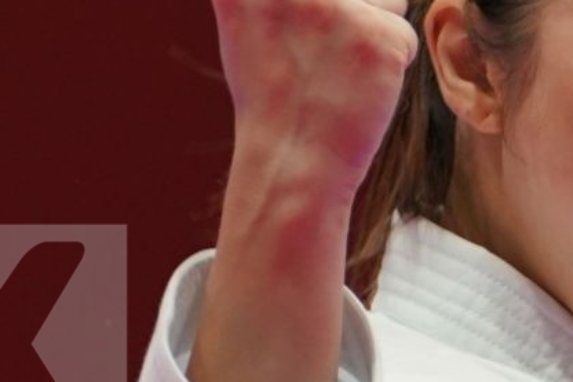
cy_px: 350
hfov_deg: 1.4
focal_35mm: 1497
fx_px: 23817
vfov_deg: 0.9
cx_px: 466
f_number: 4
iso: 1250
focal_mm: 231
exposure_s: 1/500
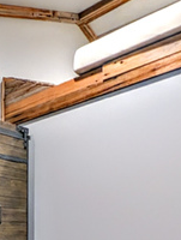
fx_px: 319
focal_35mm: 46
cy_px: 263
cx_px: -41
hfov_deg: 27.5
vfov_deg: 35.3
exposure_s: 1/30
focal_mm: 2.23
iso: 205
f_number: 1.95
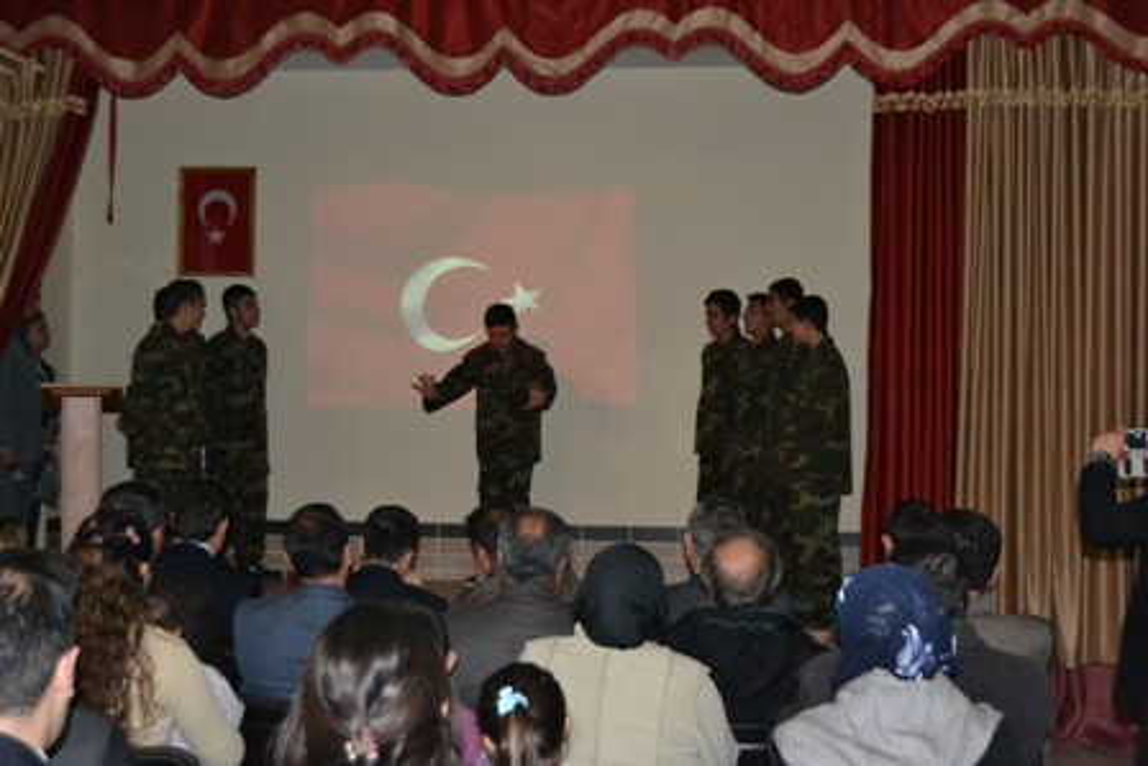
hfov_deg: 35.0
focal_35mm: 57
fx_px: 1818
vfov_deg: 23.8
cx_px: 574
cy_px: 383
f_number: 4.8
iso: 3200
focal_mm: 38
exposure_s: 1/60
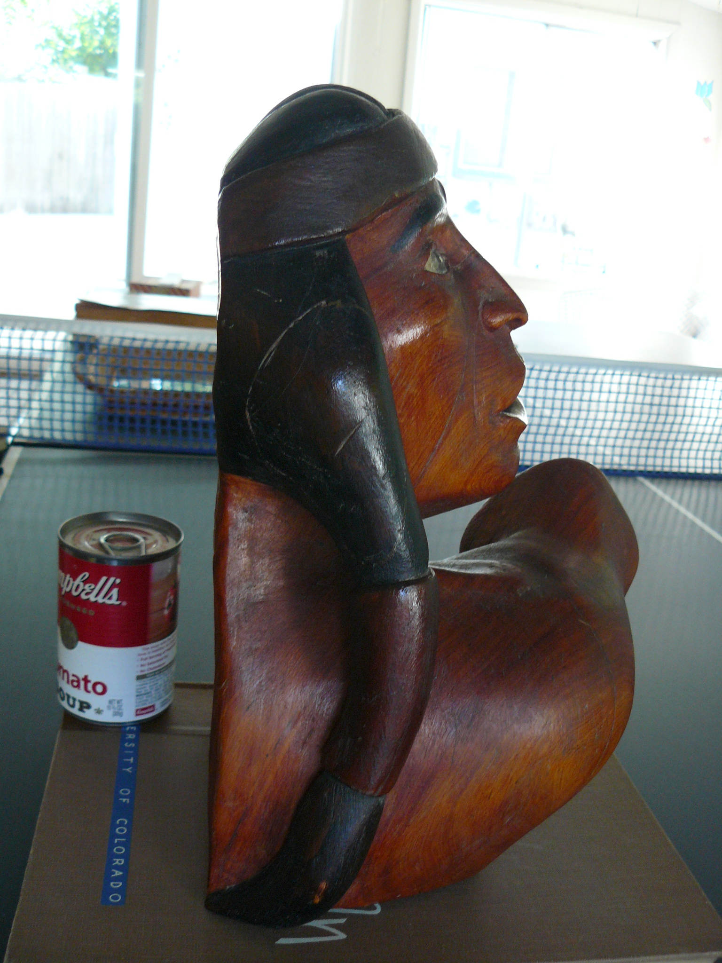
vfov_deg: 51.4
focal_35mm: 36
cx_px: 361
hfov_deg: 39.7
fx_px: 1001
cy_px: 482
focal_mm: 6
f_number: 2.8
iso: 200
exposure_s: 1/30
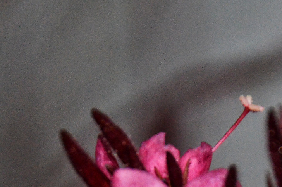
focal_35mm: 1335
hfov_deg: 1.5
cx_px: 136
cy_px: 283
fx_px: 10435
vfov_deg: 1.0
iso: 3200
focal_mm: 270
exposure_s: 1/60
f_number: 6.3
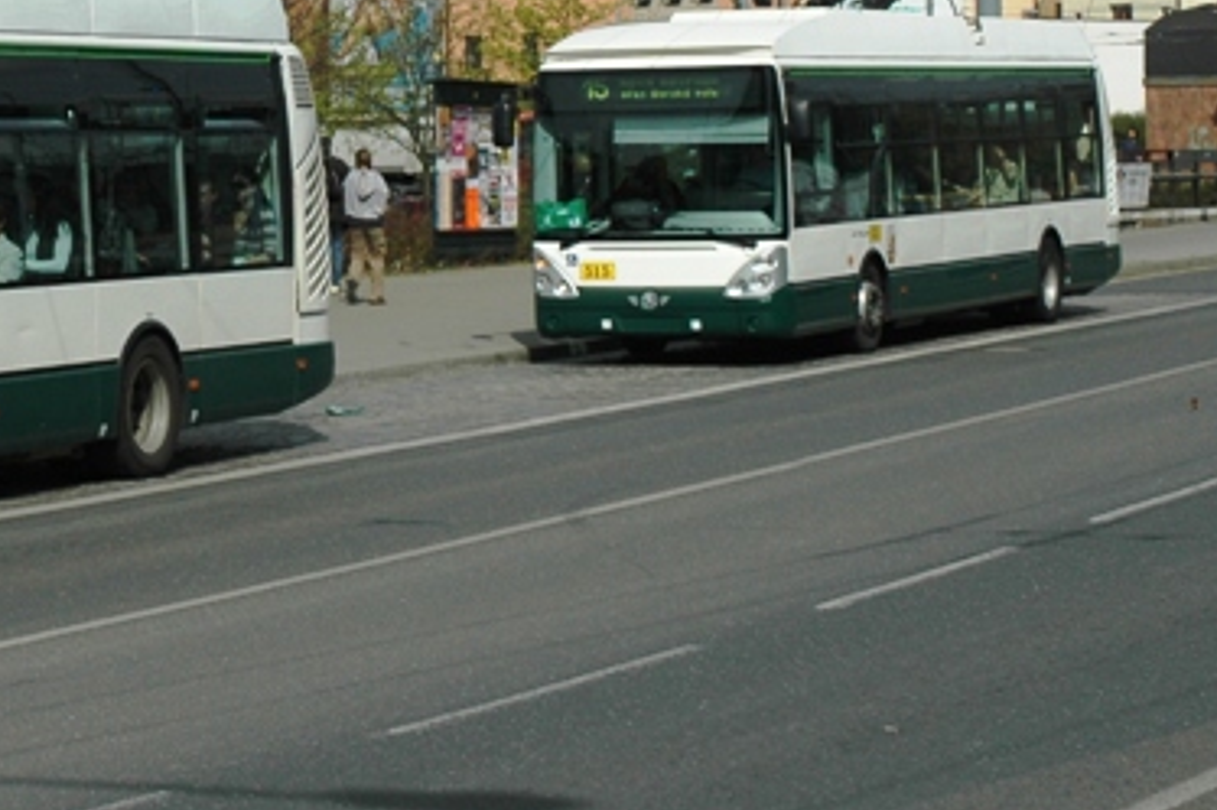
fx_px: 4167
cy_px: 13
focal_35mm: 123
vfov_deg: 11.0
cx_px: 31
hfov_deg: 16.3
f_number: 7.1
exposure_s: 1/1250
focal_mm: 31
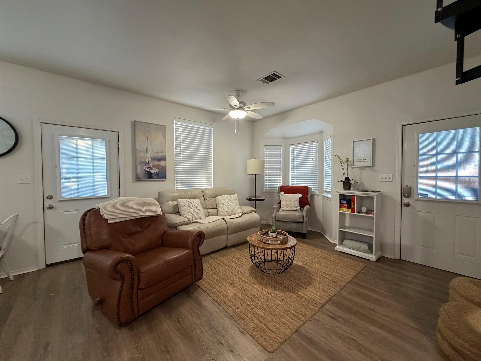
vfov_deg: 85.7
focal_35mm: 14
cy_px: 180
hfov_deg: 102.1
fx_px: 195
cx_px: 240
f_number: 2.2
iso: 640
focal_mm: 2.22
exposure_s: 1/60
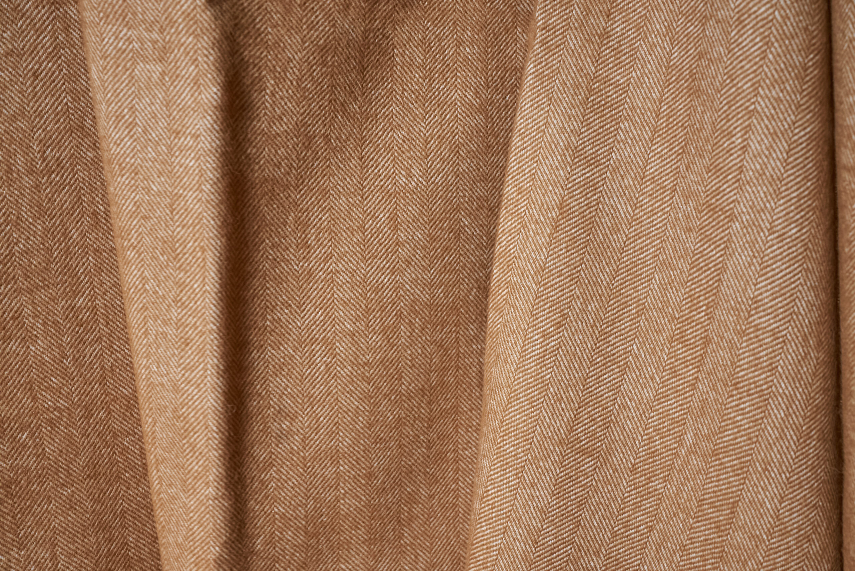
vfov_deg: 37.9
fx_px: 832
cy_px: 286
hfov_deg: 54.4
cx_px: 428
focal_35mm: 35
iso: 12800
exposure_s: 1/200
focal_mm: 35
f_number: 8
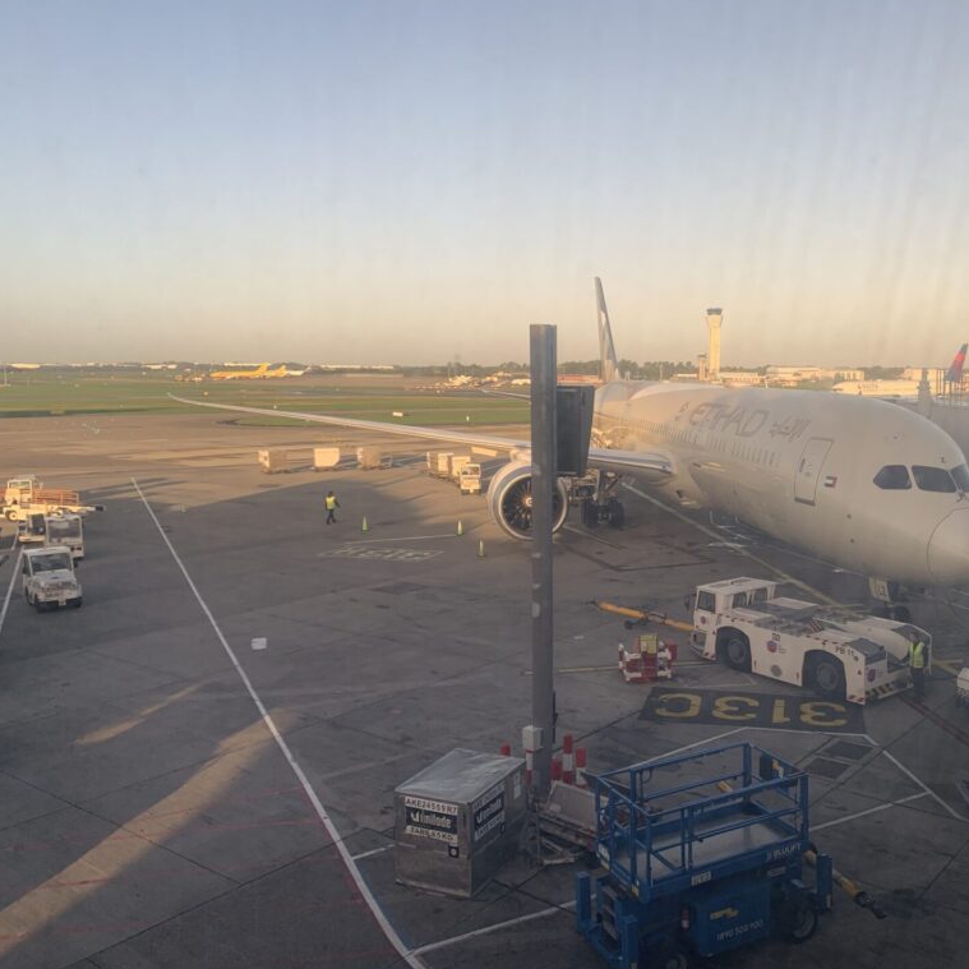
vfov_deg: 52.5
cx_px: 638
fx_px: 982
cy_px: 483
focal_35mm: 31
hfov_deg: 51.6
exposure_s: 1/159
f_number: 1.8
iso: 25
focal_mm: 4.25
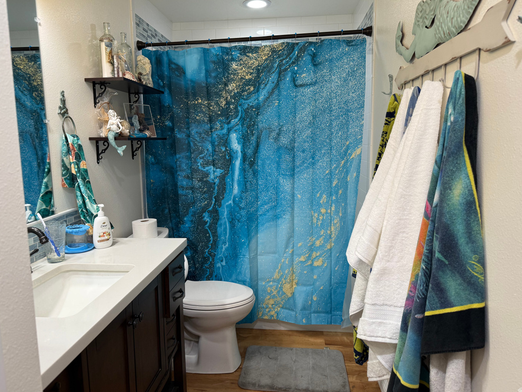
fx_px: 377
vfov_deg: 54.9
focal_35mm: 25
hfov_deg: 69.4
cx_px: 254
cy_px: 191
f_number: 1.78
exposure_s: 1/60
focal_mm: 6.76
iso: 125
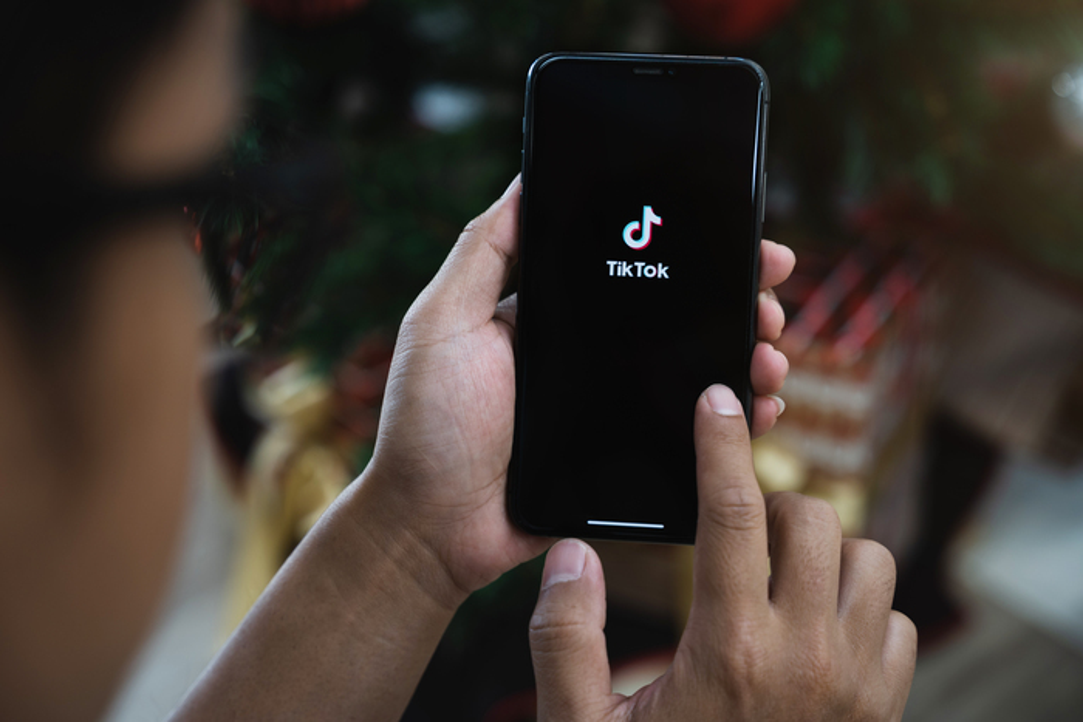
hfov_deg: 34.8
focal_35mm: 58
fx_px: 1730
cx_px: 542
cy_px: 361
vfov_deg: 23.6
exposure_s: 1/160
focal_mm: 57.5
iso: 250
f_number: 3.5
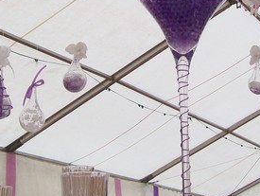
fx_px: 594
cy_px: 93
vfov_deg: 18.7
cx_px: 165
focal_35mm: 79
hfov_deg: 24.6
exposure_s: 1/125
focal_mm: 6.1
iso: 64
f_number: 2.7
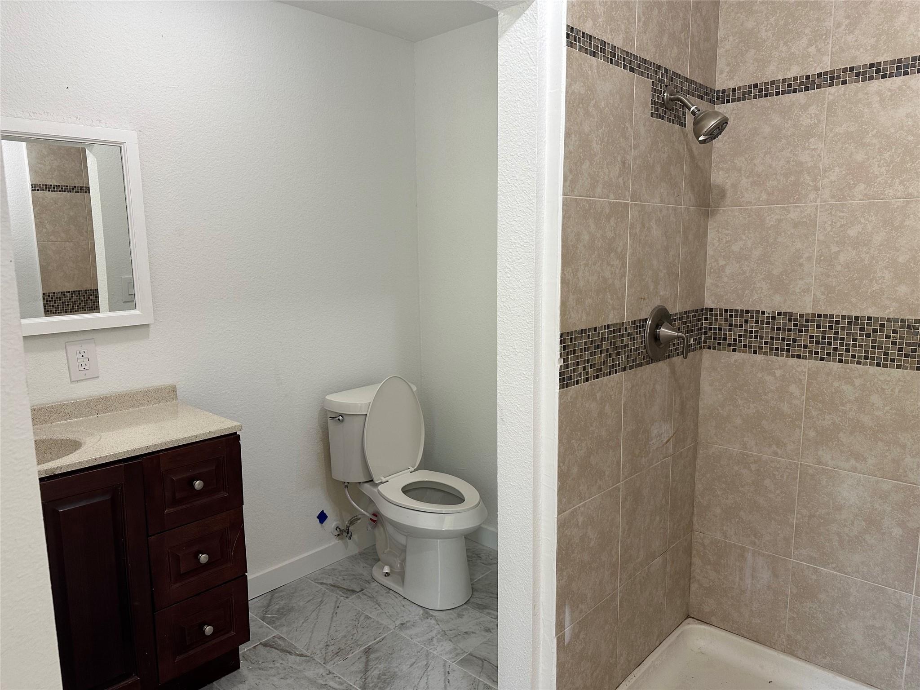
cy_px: 345
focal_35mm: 24
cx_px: 460
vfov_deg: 56.8
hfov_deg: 71.6
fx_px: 638
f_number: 1.78
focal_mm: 6.86
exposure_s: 1/60
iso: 125
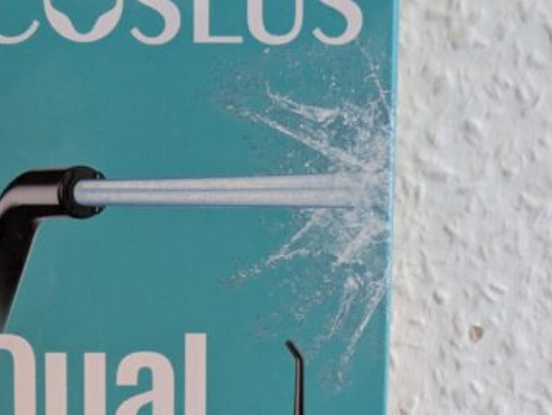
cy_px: 453
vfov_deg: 10.0
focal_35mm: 147
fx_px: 2346
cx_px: 180
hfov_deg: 13.4
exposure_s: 1/25
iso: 491
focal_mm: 5.43
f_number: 1.89
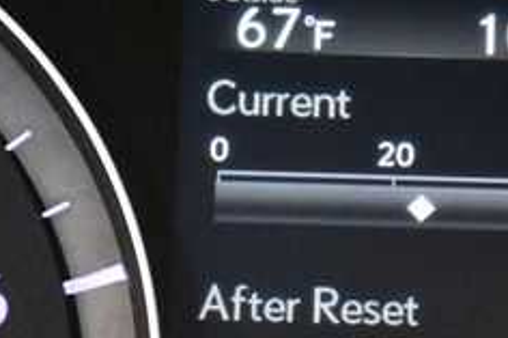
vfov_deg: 5.1
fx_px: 3793
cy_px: 385
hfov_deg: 7.7
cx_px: 355
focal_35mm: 269
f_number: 5
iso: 8000
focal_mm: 66
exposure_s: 1/60
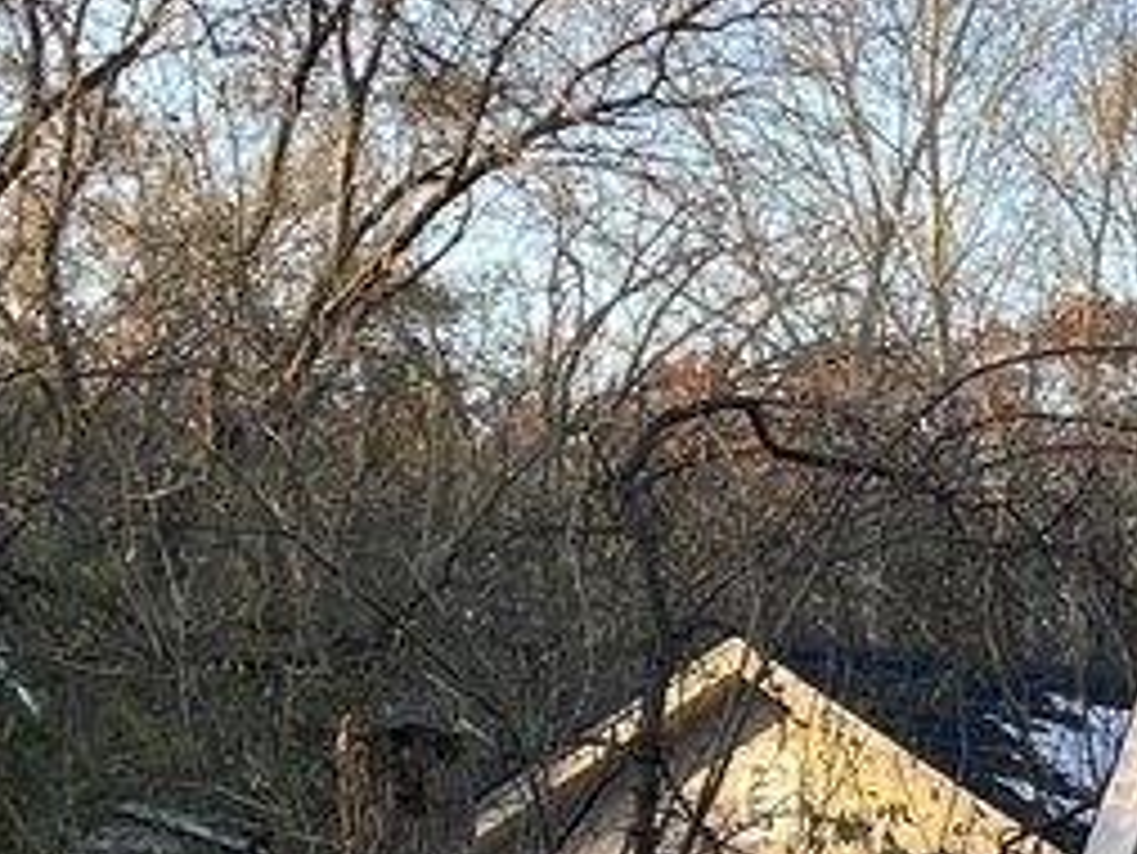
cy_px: 1259
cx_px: 2153
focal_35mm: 148
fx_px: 4864
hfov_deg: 12.1
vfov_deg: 9.8
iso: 50
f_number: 1.6
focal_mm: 5.1
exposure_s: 1/493
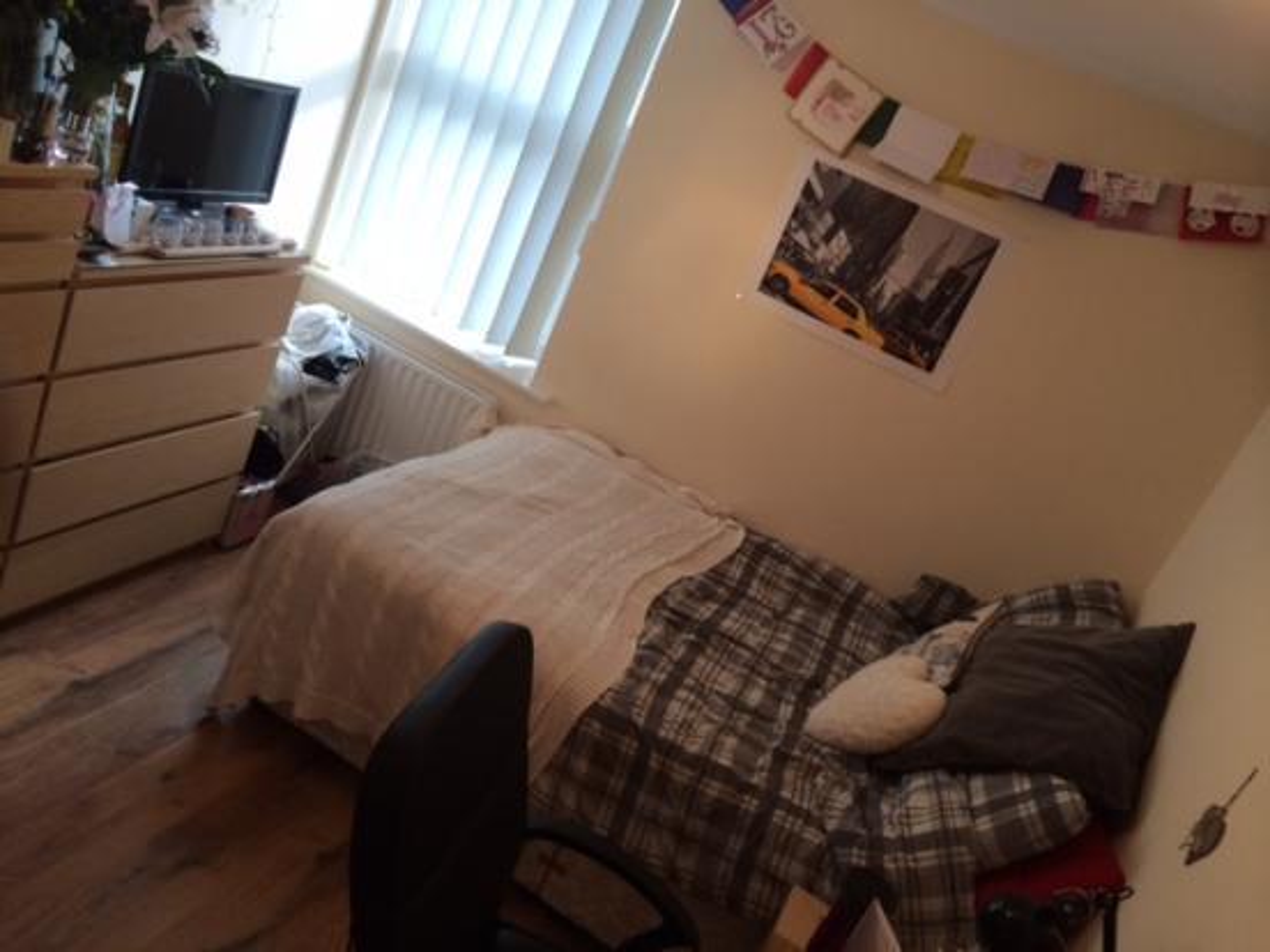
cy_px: 476
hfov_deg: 60.0
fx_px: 1101
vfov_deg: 46.8
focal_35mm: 30
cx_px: 635
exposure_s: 1/30
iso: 40
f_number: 2.2
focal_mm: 4.12
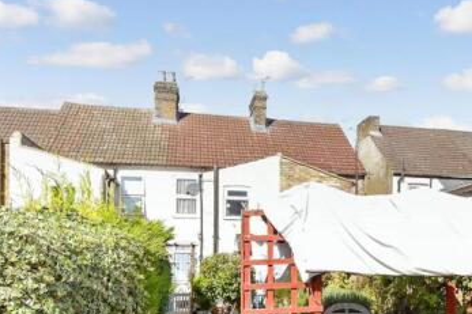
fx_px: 446
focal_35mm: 34
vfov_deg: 38.1
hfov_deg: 52.4
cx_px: 375
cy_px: 226
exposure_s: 1/250
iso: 160
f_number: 8
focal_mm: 12
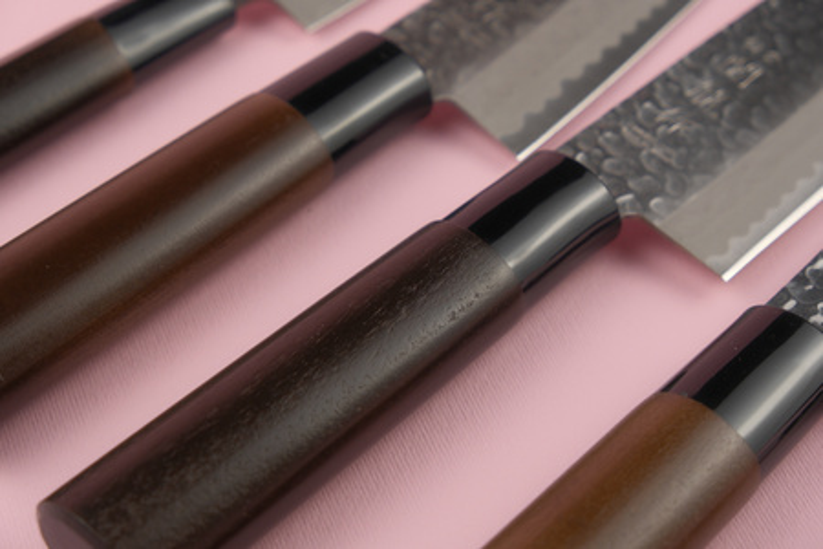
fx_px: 1897
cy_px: 274
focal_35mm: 83
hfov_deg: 24.5
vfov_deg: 16.5
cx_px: 412
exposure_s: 1/125
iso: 400
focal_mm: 55
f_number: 6.4
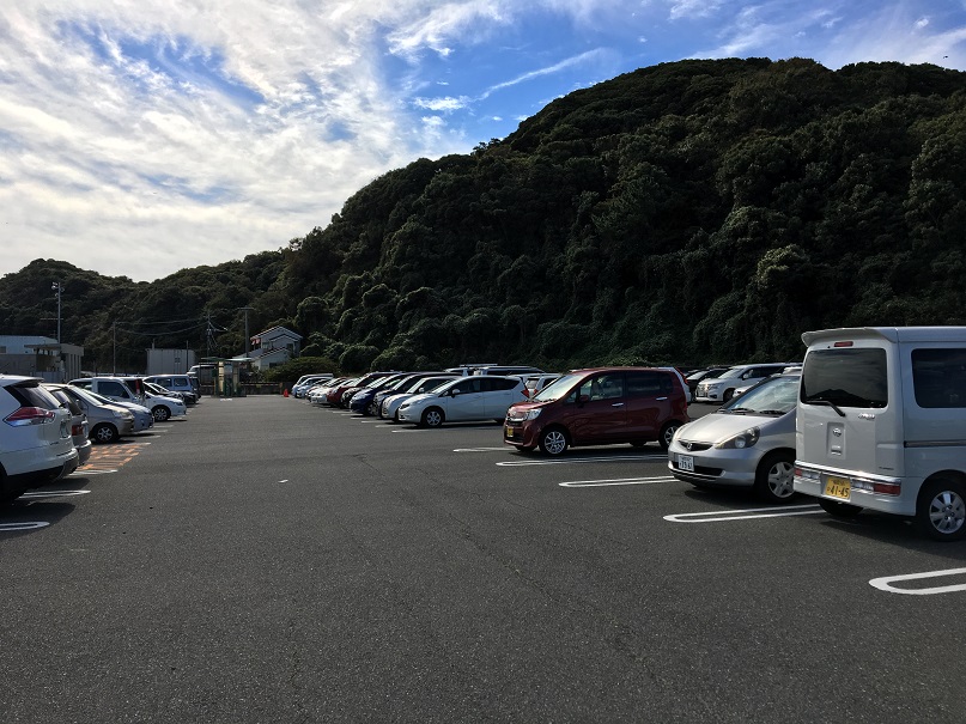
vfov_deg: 48.2
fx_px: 809
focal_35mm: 29
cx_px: 483
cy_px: 362
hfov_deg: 61.7
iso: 25
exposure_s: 1/2024
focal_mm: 4.15
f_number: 2.2
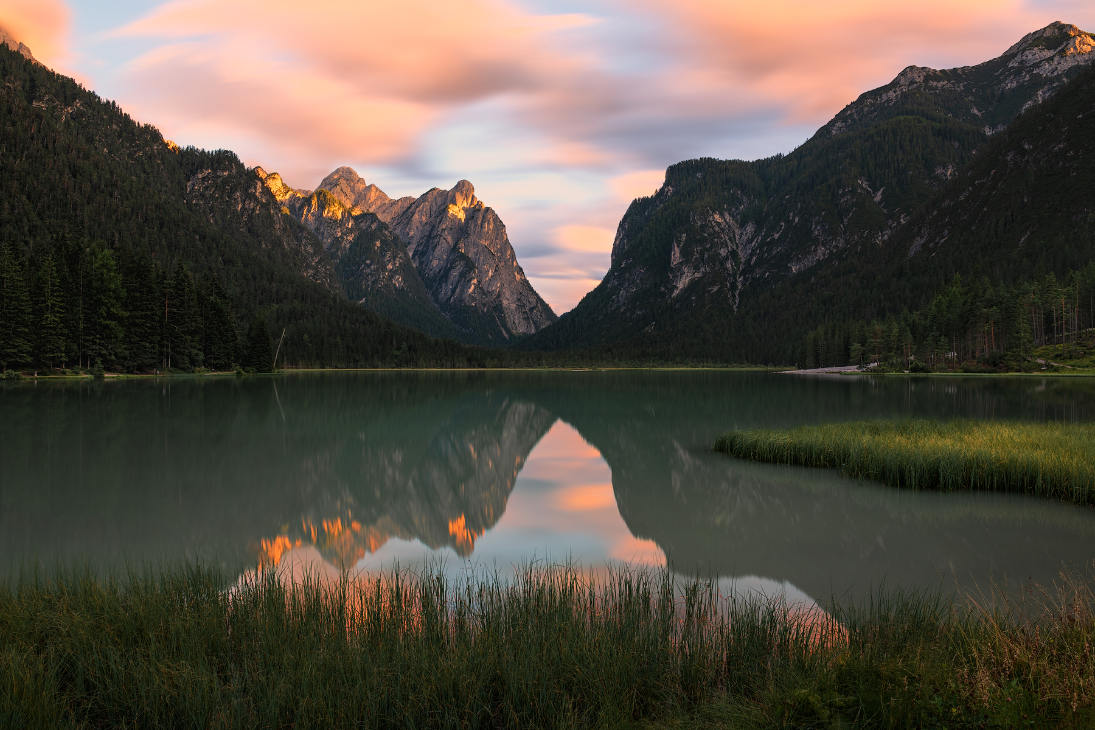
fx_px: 730
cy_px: 365
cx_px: 548
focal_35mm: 24
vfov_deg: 53.1
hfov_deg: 73.7
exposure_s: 4
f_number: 11
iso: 64
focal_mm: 24
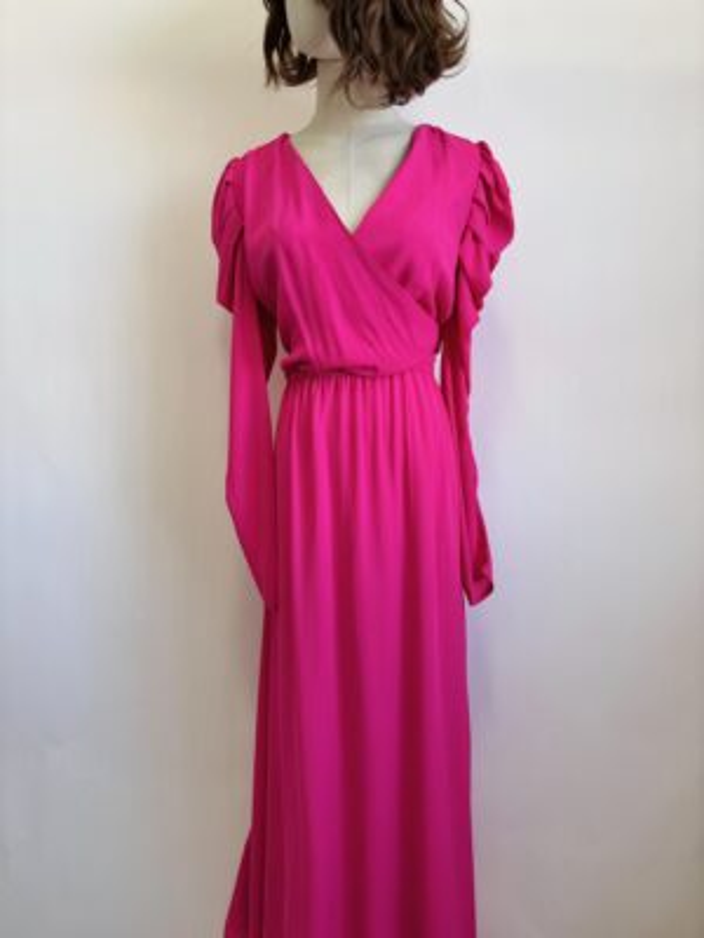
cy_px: 469
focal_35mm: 26
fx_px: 705
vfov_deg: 67.3
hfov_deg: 53.1
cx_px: 352
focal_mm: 5.96
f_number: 1.6
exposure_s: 1/60
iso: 100
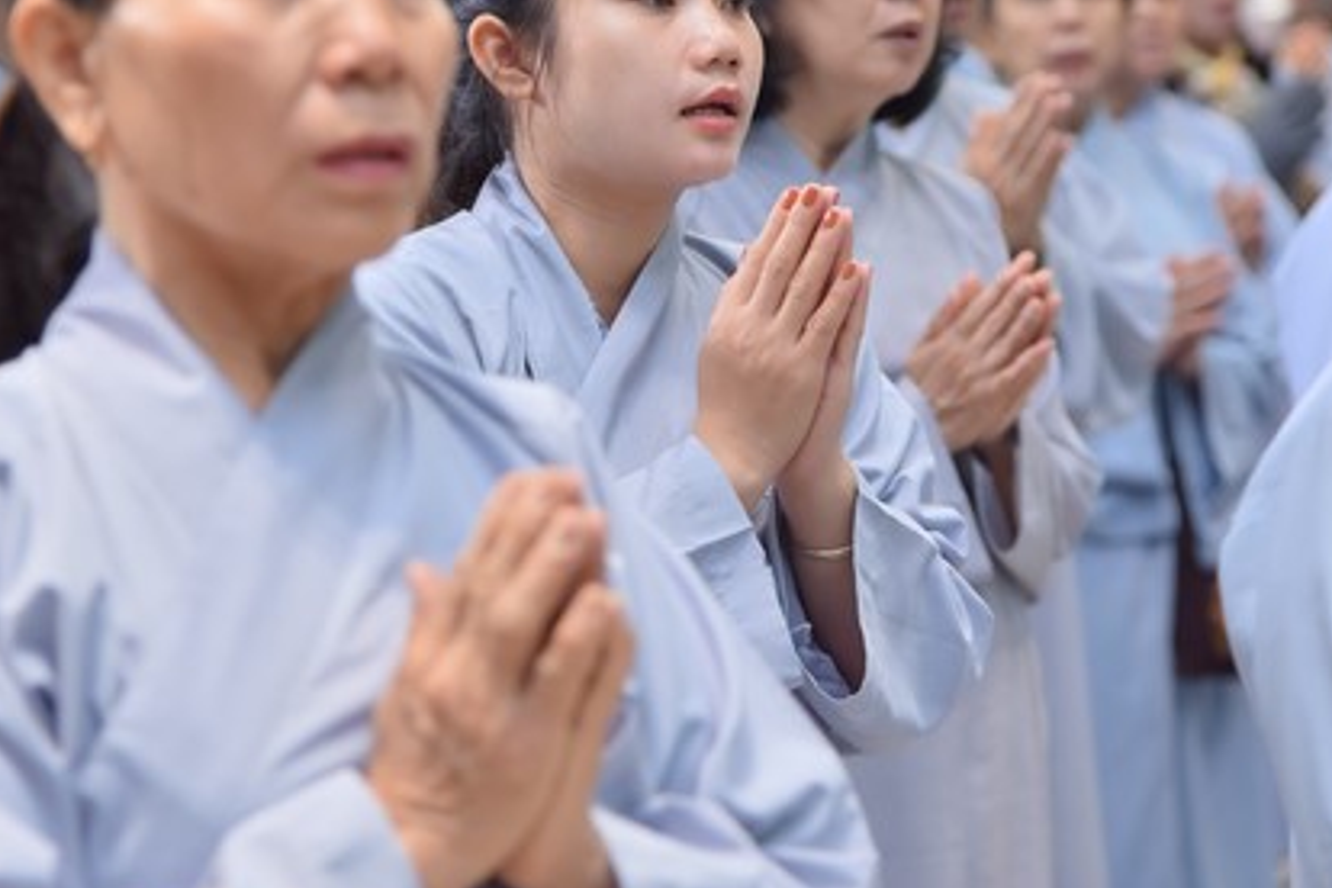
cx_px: 637
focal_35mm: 165
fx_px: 6105
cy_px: 425
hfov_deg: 12.5
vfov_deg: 8.3
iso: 1000
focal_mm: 105
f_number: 4.5
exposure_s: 1/125
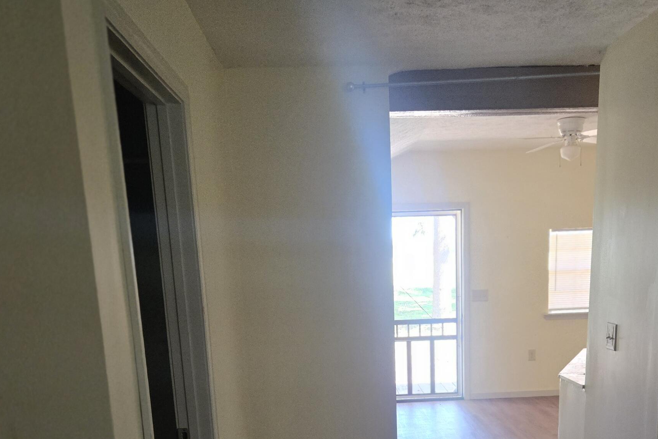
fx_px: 768
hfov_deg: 46.1
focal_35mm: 42
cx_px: 395
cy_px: 432
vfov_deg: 29.9
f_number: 1.8
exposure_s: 1/120
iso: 640
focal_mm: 5.4
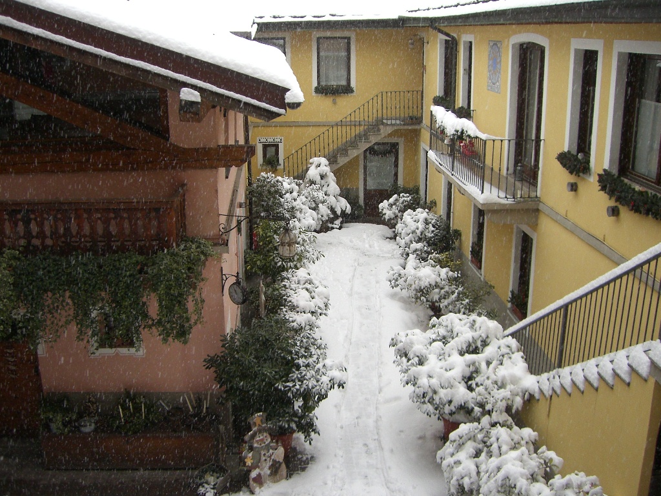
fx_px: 726
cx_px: 330
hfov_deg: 49.0
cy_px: 248
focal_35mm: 38
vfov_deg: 37.7
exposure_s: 1/100
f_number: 2.7
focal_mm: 6.2
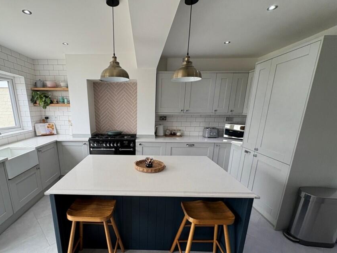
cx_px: 139
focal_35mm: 17
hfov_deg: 90.1
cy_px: 150
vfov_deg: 74.0
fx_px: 166
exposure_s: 1/100
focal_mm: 2.22
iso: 64
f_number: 2.2
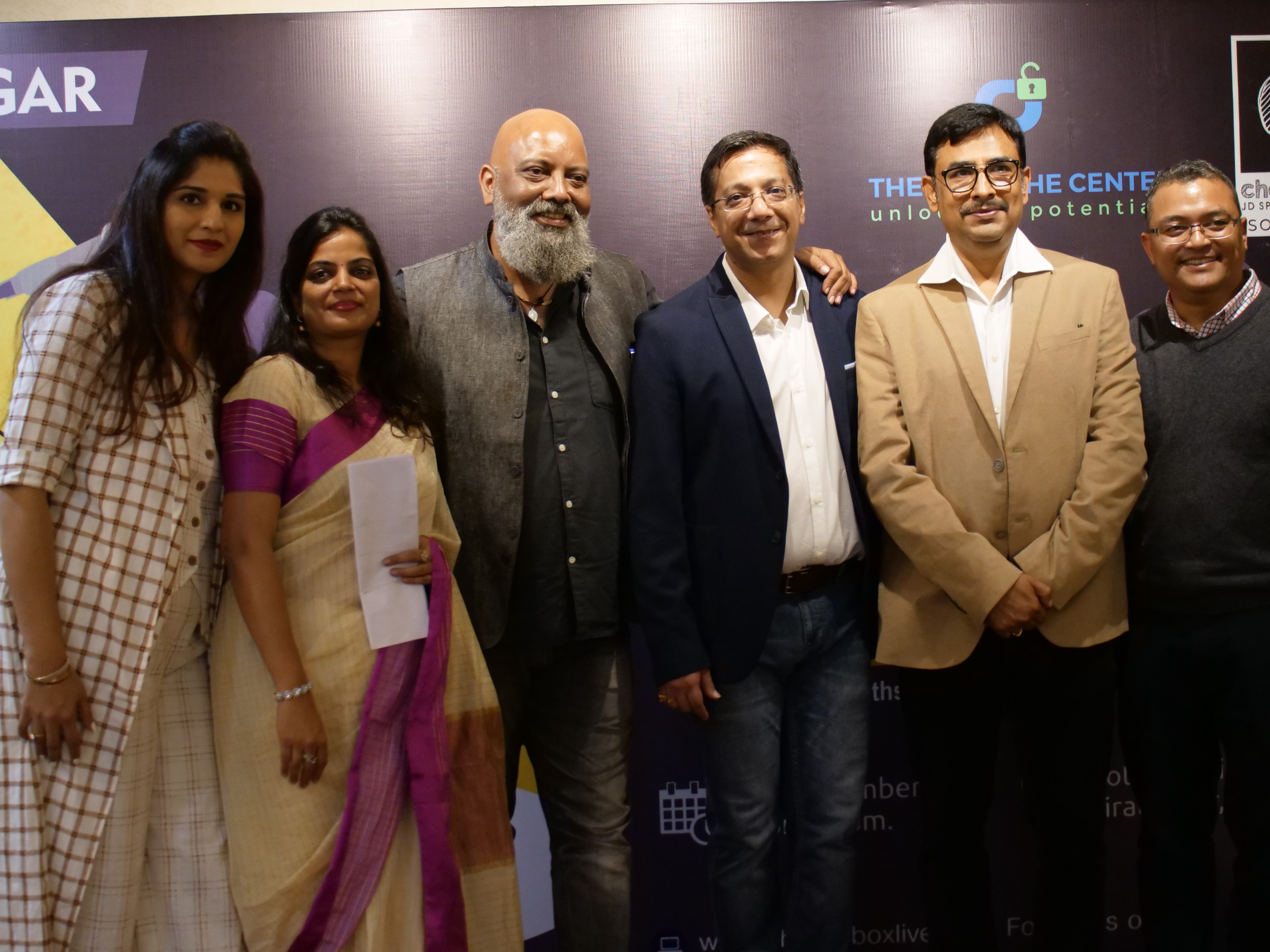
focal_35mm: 48
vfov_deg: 30.3
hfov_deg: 39.6
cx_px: 710
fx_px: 1761
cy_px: 451
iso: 2000
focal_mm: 20
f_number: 4
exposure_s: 1/60
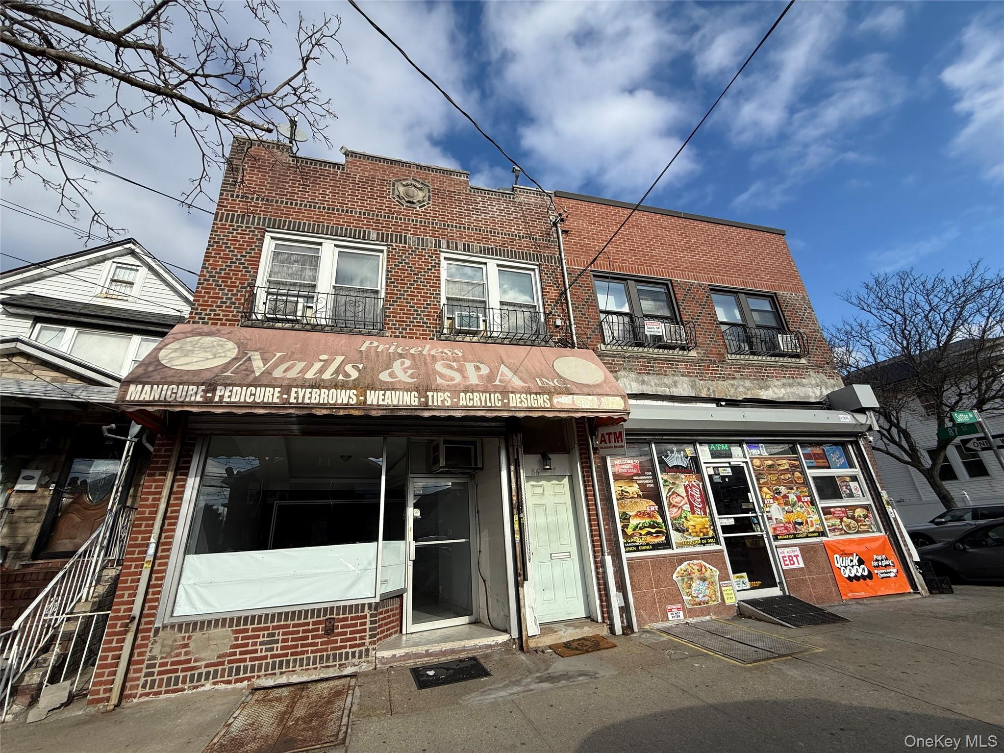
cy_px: 376
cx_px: 502
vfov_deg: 85.7
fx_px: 406
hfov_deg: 102.1
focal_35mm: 14
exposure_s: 1/1901
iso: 50
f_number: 2.2
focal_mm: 2.22
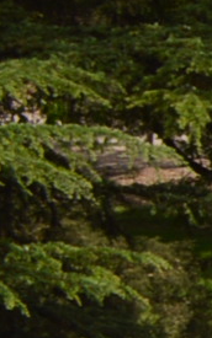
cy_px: -229
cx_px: 1753
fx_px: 2781
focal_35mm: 301
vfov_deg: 6.8
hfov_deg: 3.2
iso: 100
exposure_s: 1/200
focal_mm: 18
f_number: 10
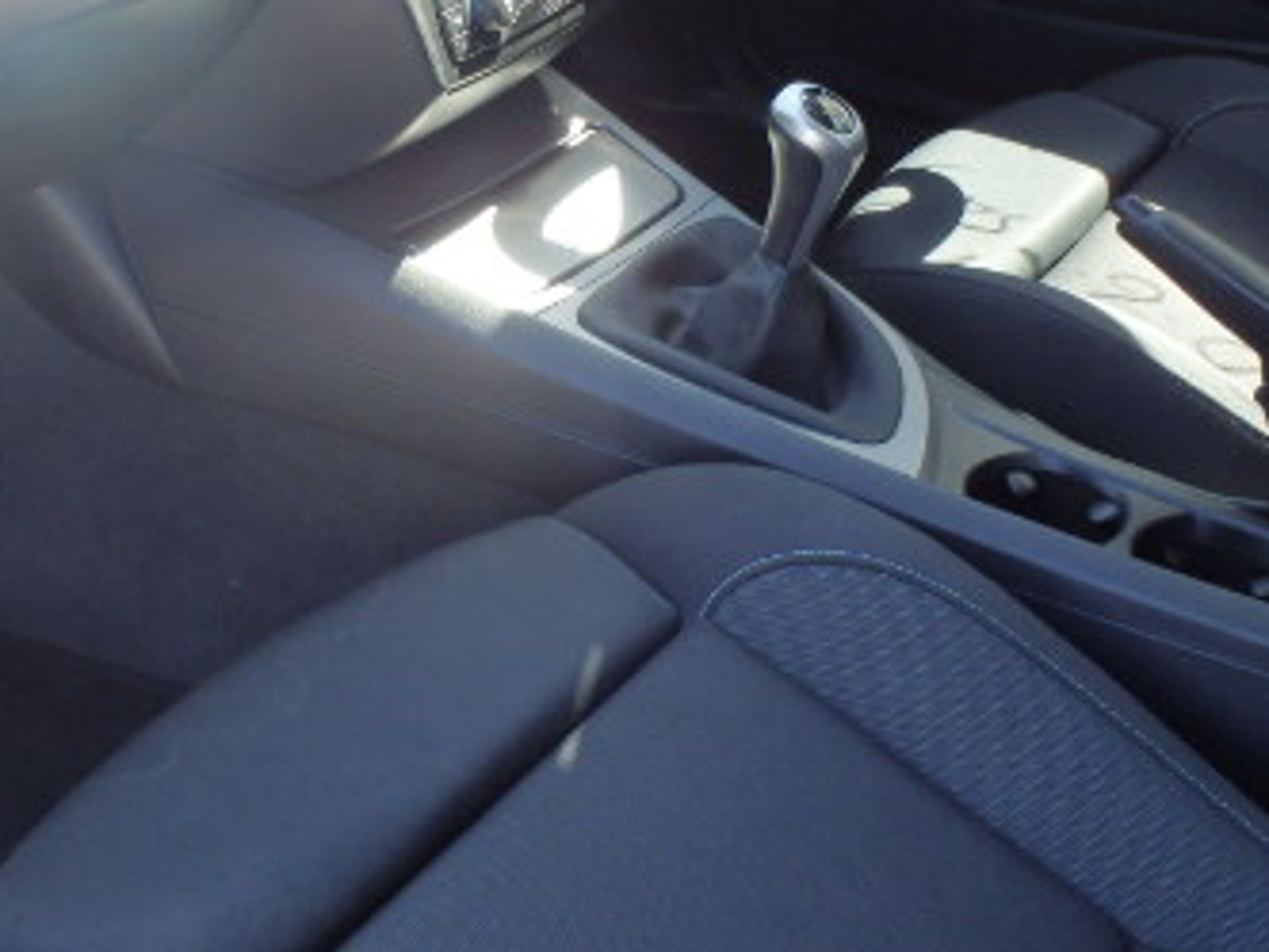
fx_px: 1980
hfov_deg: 35.2
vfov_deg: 26.8
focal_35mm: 54
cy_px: 275
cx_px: 432
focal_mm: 5
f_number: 3.9
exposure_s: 1/80
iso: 125
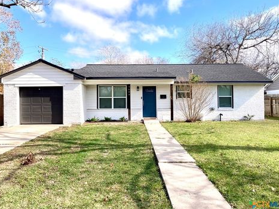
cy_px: 103
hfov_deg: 60.0
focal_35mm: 30
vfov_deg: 46.8
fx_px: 242
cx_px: 140
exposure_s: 1/1567
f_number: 1.8
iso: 20
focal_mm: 3.99
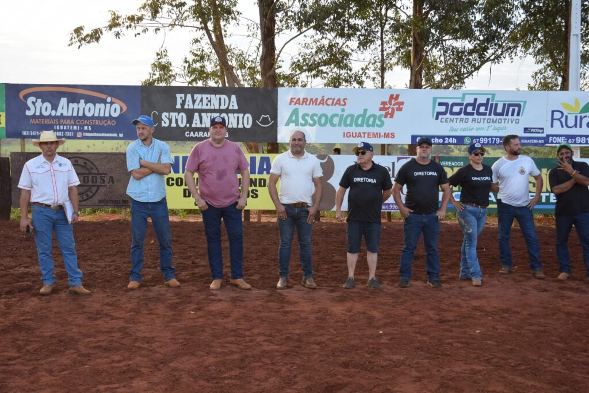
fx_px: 761
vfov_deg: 29.0
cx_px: 294
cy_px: 196
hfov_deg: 42.3
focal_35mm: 46
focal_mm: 31
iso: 220
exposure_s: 1/125
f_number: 5.6
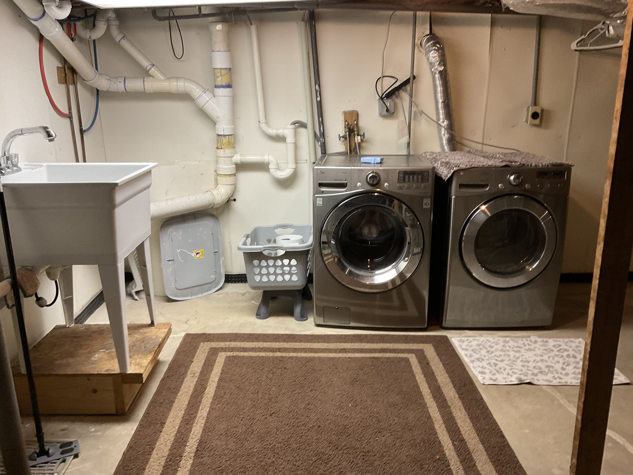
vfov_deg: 48.2
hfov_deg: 61.7
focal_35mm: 29
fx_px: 530
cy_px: 238
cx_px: 316
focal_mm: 3
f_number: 1.8
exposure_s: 1/60
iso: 125
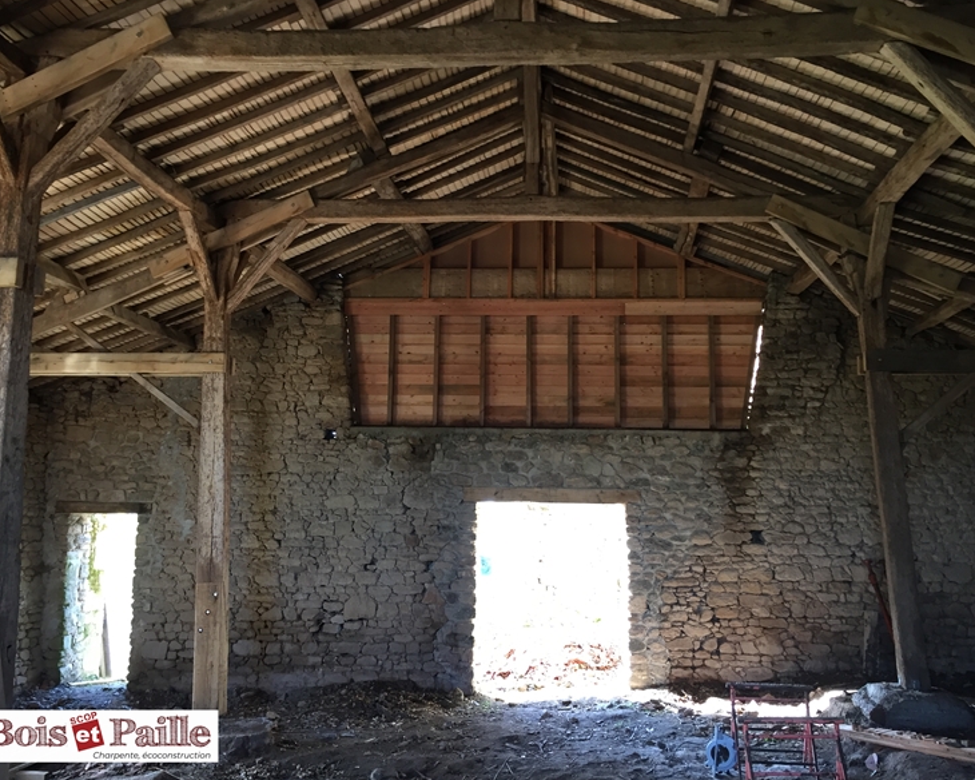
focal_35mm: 31
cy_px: 386
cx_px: 489
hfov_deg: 57.2
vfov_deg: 47.1
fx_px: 895
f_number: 2.2
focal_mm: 4.15
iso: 100
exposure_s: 1/33
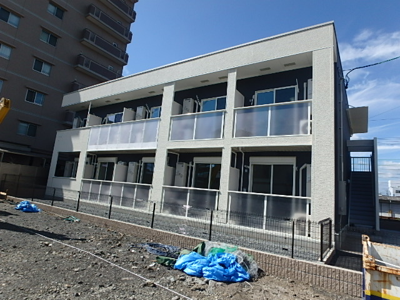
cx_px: 200
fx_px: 243
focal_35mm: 21
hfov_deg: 79.0
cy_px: 150
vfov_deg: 63.4
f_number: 6
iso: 125
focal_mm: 3.7
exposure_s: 1/500
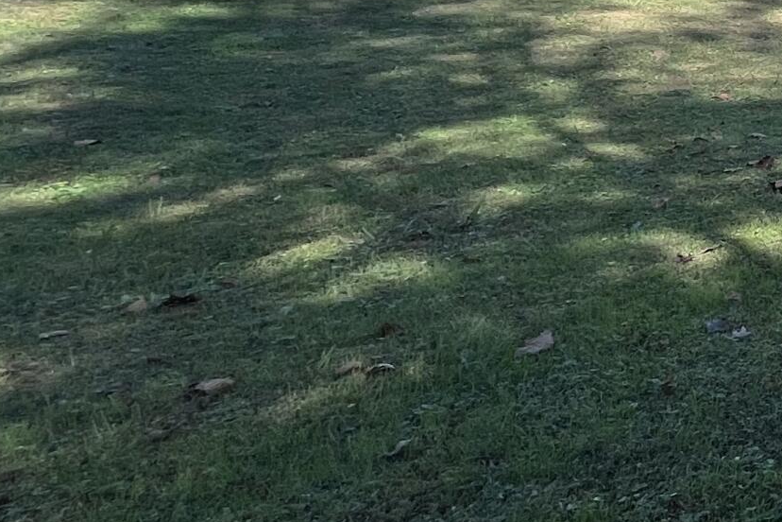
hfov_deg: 22.7
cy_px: -66
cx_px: 1397
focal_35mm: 49
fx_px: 1064
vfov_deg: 25.3
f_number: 1.8
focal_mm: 1.57
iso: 32
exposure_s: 1/727
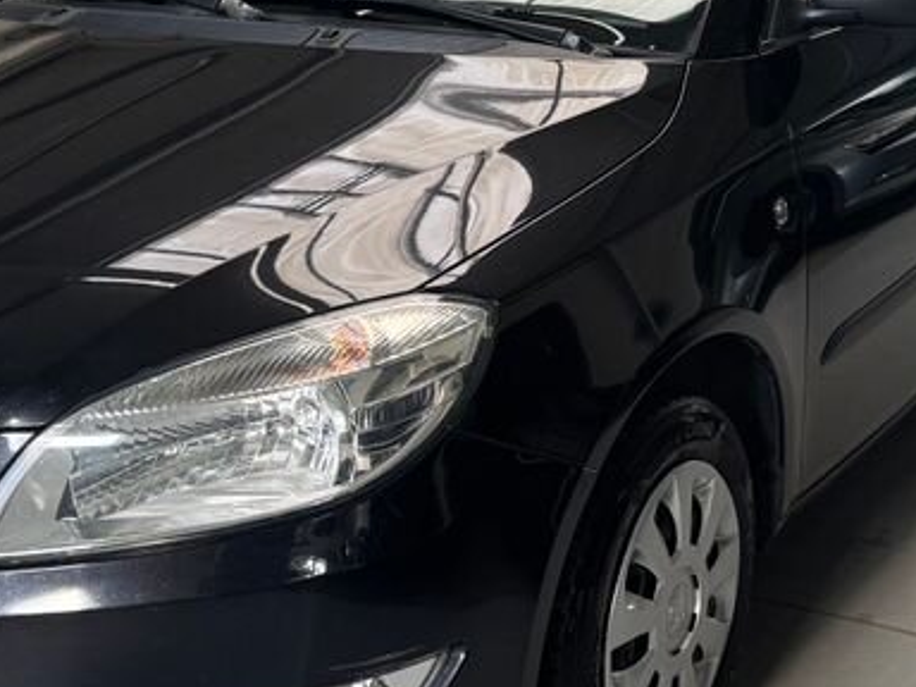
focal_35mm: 64
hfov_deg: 30.1
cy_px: 250
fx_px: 1694
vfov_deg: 22.9
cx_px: 596
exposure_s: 1/67
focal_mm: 6.76
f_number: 1.78
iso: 200
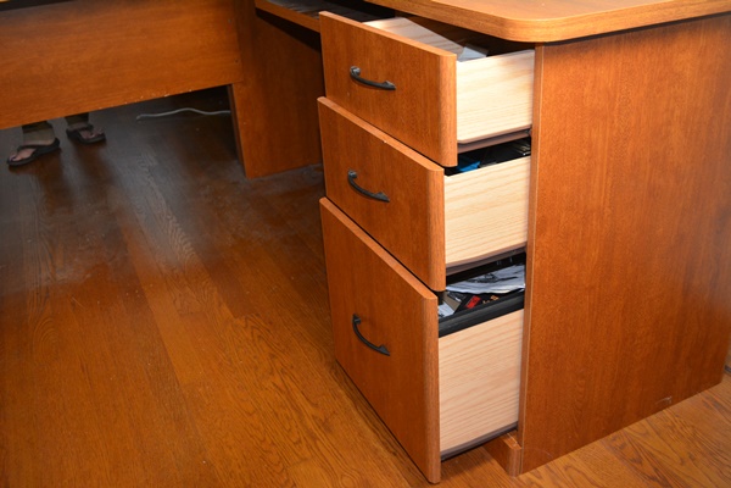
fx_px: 731
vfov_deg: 36.9
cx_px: 366
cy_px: 244
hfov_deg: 53.1
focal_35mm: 36
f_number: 4
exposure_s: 1/60
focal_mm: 24
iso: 1250
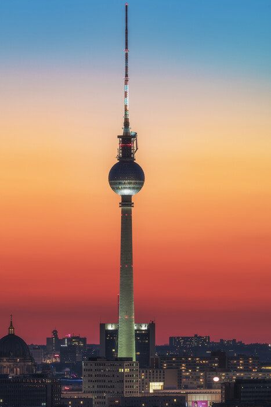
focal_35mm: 364
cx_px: 127
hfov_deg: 3.8
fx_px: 4112
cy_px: 217
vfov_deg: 5.7
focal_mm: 340
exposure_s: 4
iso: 64
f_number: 8
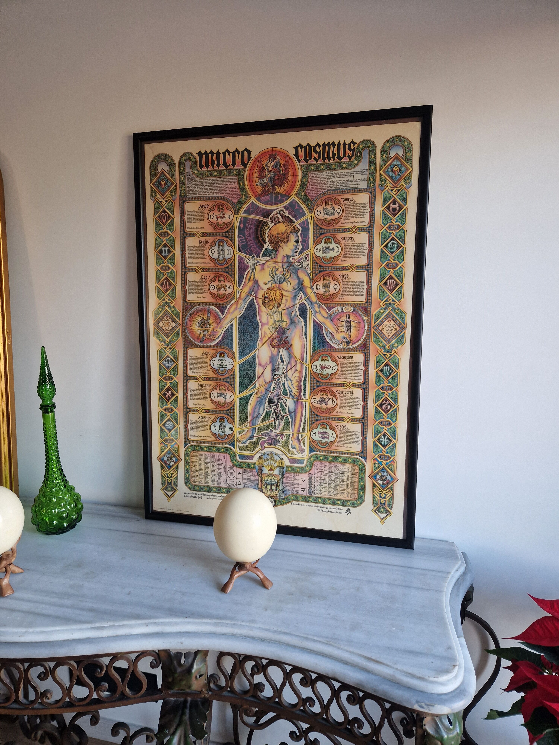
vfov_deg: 73.9
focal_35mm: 23
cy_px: 372
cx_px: 280
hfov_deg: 58.9
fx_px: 495
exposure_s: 1/100
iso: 200
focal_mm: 5.4
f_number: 1.8
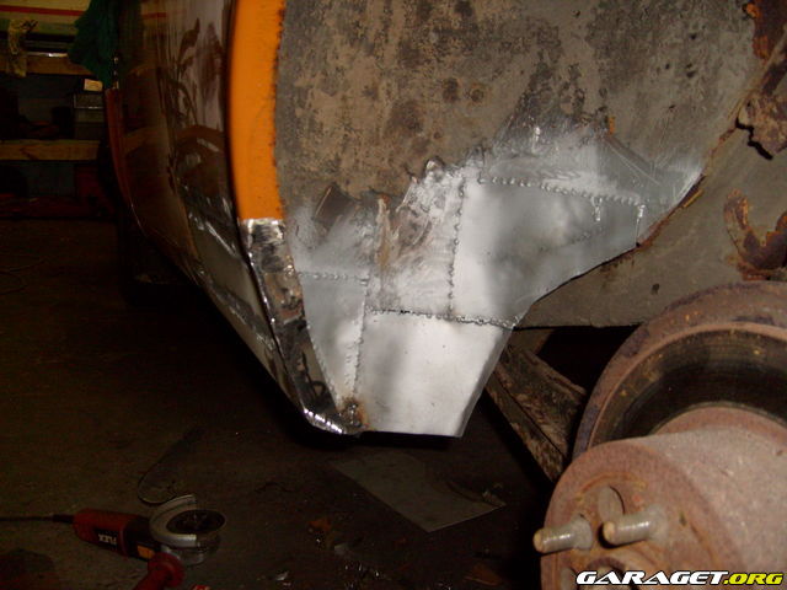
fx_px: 796
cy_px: 295
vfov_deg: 40.7
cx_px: 394
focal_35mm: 35
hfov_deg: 52.6
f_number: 2.8
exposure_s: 1/45
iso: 100
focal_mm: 5.8
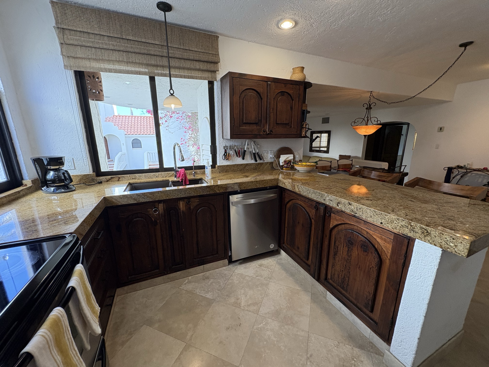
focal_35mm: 14
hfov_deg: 102.1
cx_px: 244
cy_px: 184
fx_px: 198
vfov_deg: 85.7
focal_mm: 2.22
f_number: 2.2
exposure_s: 1/120
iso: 320
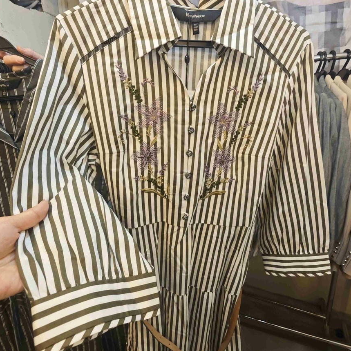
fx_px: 241
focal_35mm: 21
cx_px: 175
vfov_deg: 72.1
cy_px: 174
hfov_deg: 72.1
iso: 64
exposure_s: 1/60
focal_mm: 2.03
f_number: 1.8
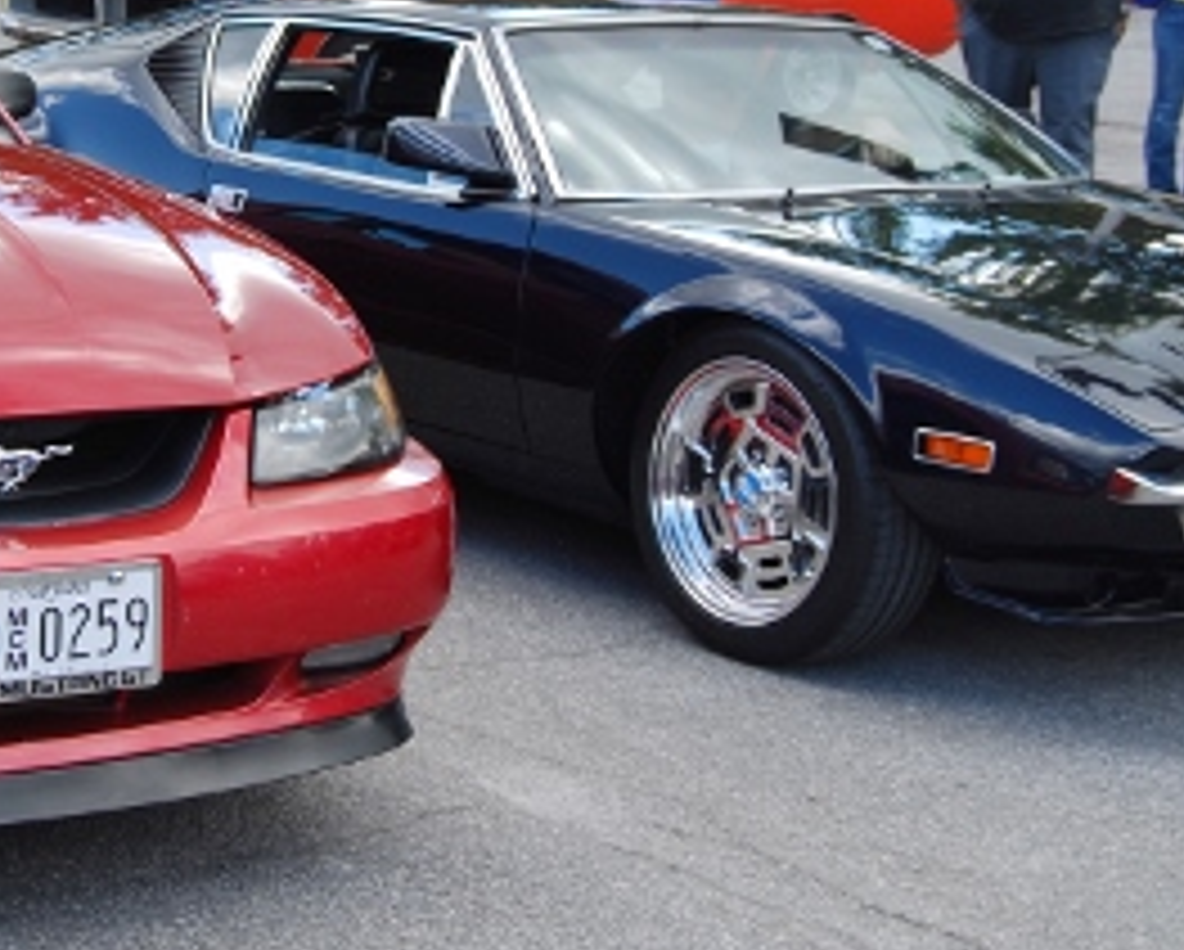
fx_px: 3122
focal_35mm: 89
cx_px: 252
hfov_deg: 21.2
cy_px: 158
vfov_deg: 17.1
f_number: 5.6
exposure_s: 1/125
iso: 110
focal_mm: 26
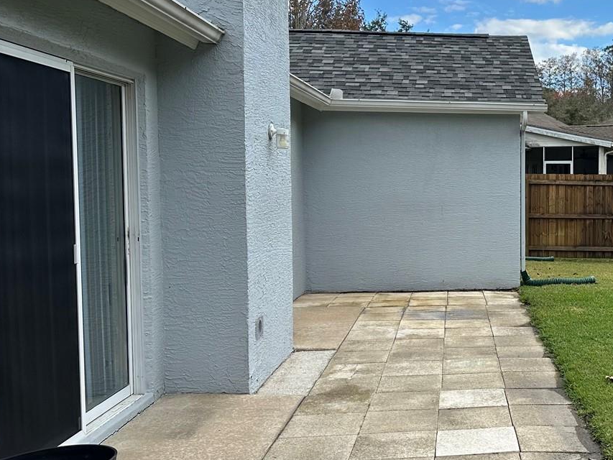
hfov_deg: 39.0
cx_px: 554
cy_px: 220
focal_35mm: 45
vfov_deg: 32.2
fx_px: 797
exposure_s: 1/1812
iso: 80
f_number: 1.78
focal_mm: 6.86
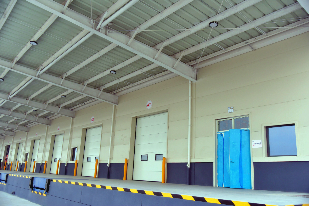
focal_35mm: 31
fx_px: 266
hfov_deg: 60.3
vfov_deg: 42.3
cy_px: 103
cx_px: 154
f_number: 4.5
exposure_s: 1/800
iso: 1100
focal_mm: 31
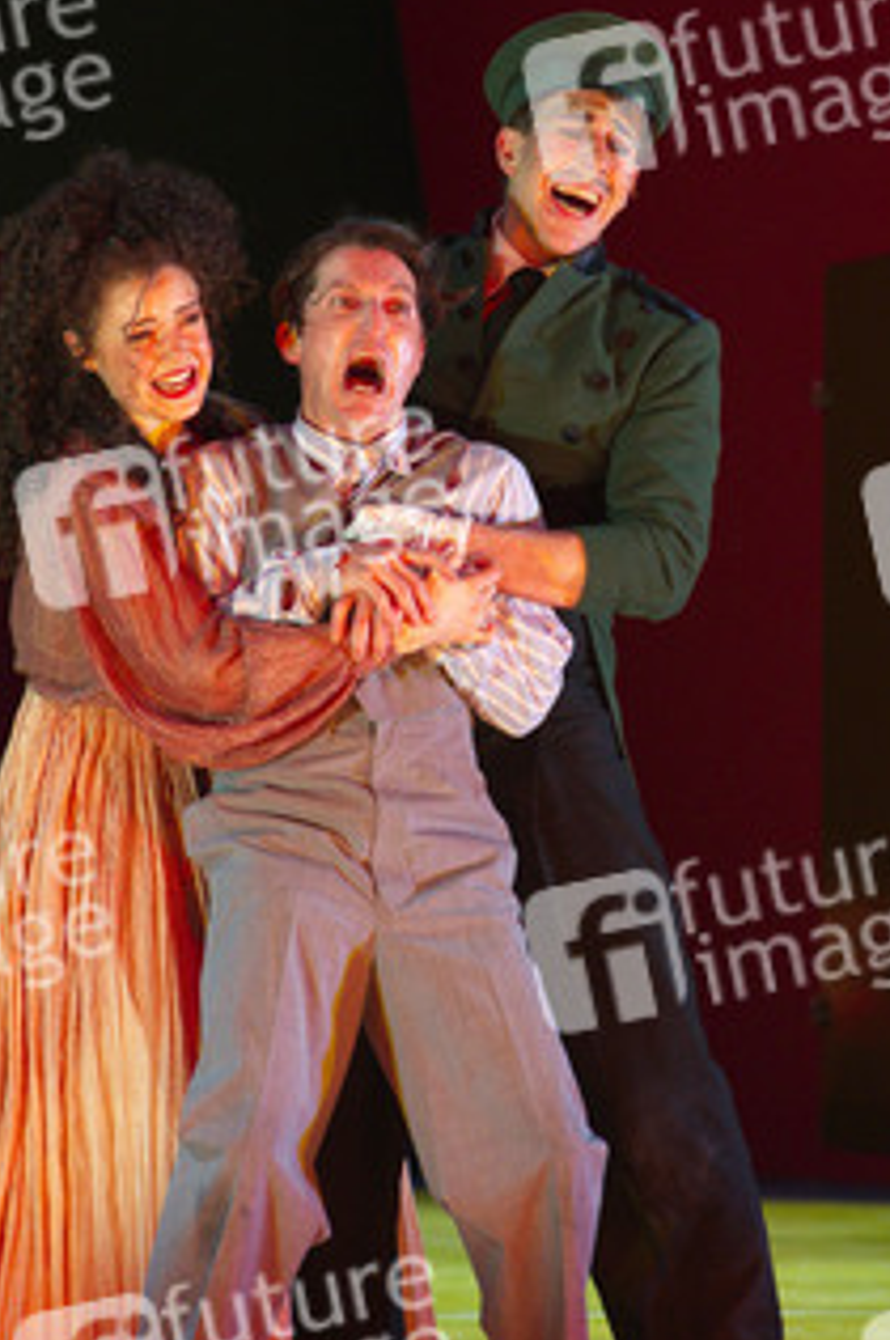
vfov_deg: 8.1
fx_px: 9402
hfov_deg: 5.4
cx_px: 356
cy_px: 721
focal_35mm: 253
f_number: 5
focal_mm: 200
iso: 1600
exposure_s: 1/250
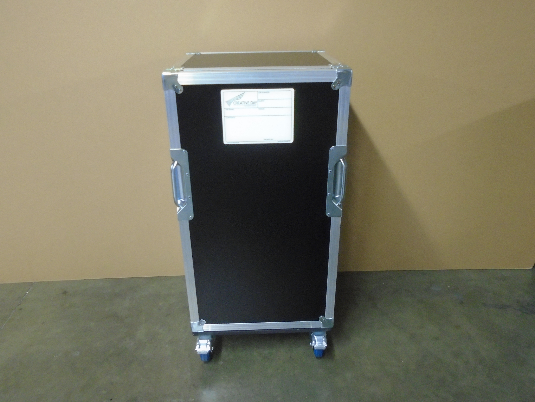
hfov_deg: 67.3
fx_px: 402
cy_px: 201
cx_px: 268
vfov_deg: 53.1
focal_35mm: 26
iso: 400
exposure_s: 1/6
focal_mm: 4.6
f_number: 3.2
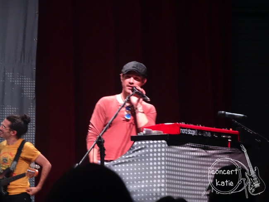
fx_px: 1804
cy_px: 101
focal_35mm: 232
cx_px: 134
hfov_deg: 8.5
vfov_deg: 6.4
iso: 1250
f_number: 6.3
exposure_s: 1/30
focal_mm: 39.66
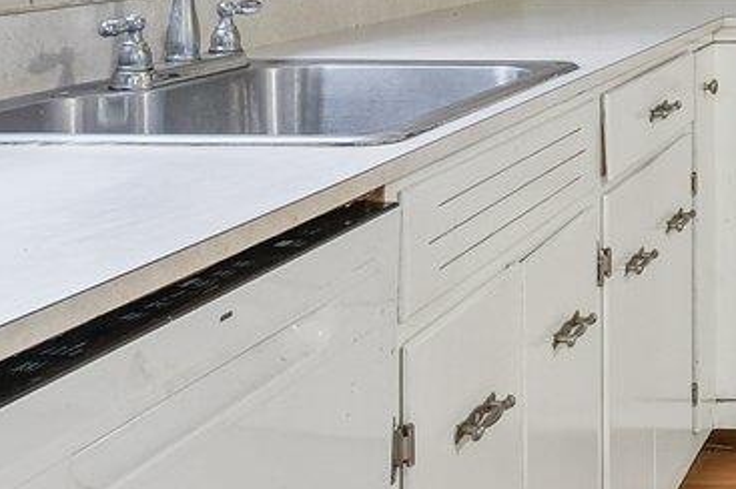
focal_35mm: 67
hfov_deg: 24.9
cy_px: -115
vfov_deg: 19.0
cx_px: 1025
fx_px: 1369
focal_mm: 8
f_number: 8
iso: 400
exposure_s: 1/2.5
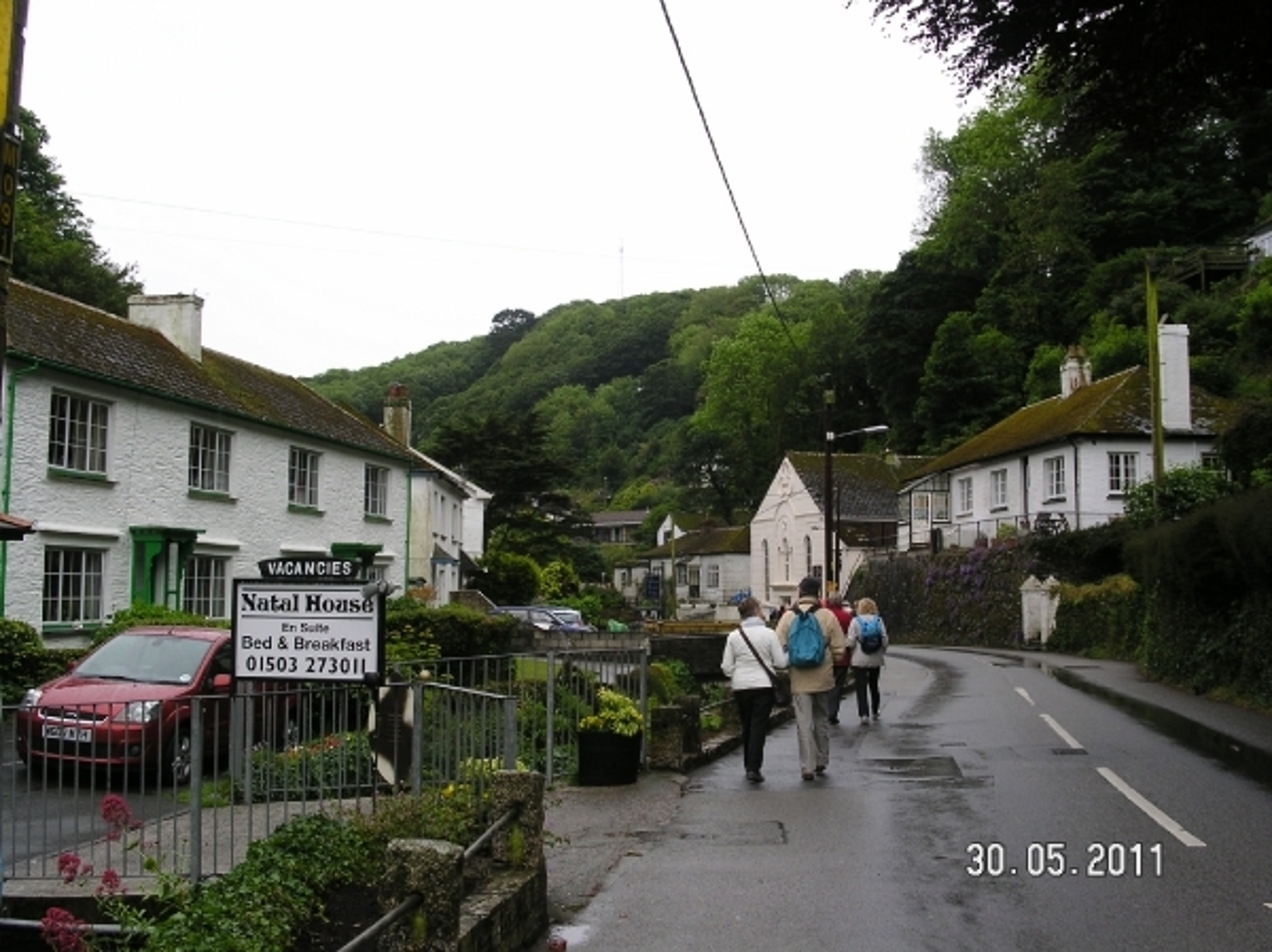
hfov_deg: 49.0
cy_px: 476
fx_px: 1395
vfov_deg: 37.7
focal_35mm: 38
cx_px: 636
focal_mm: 7.8
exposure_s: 1/180
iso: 100
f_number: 5.6
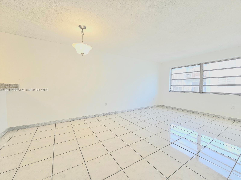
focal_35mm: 13
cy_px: 90
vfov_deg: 89.9
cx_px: 120
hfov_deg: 106.2
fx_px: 91
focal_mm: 2.2
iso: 50
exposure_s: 1/127
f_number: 2.2
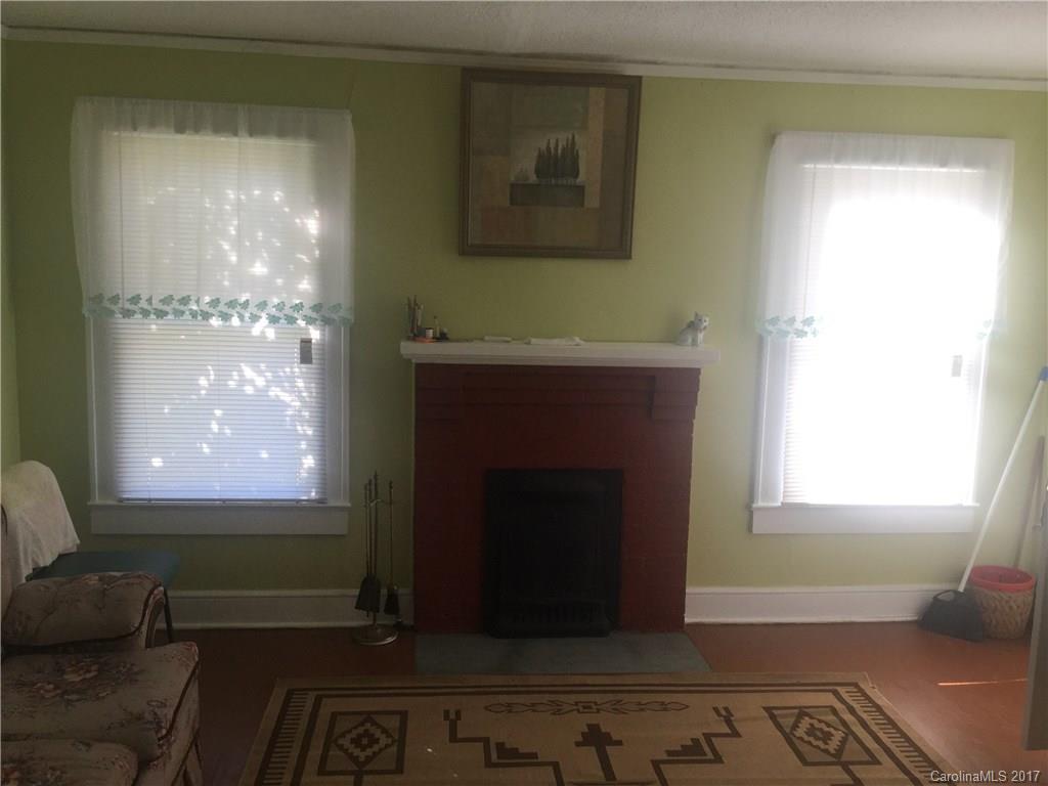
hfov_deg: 58.4
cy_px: 393
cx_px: 524
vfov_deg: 45.4
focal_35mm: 31
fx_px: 939
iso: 40
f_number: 2.4
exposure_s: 1/120
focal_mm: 3.3
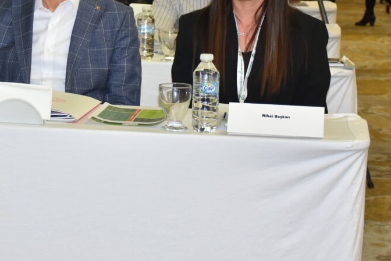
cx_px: 48
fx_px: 1303
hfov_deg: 16.9
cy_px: 36
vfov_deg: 11.4
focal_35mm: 120
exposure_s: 1/60
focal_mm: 42
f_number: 4.5
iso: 450
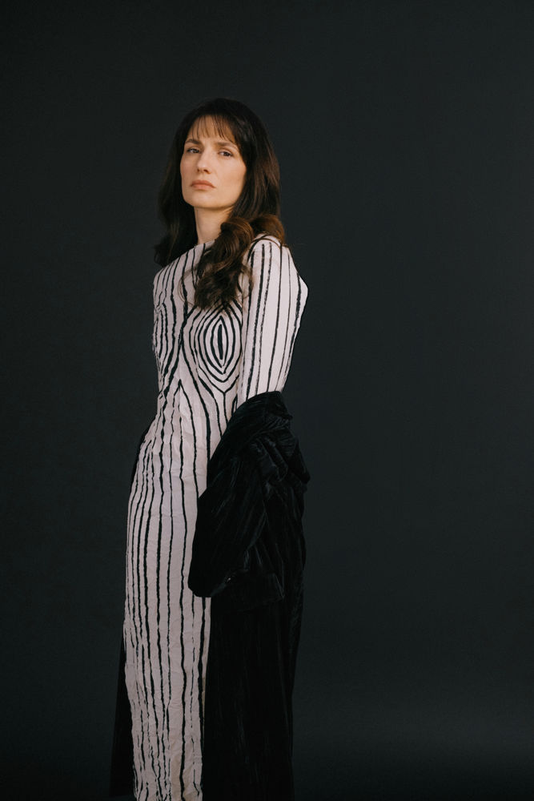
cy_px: 400
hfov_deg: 24.2
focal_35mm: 56
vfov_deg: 35.6
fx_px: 1245
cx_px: 267
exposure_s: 1/125
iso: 400
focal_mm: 37.4
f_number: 7.1
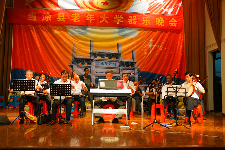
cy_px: 75
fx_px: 187
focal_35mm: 30
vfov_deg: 43.6
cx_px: 112
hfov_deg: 62.0
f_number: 4
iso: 640
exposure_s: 1/60
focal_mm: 20
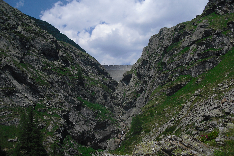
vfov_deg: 35.1
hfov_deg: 50.7
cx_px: 117
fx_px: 247
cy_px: 75
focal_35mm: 38
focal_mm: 6.3
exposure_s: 1/320
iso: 64
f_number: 7.8
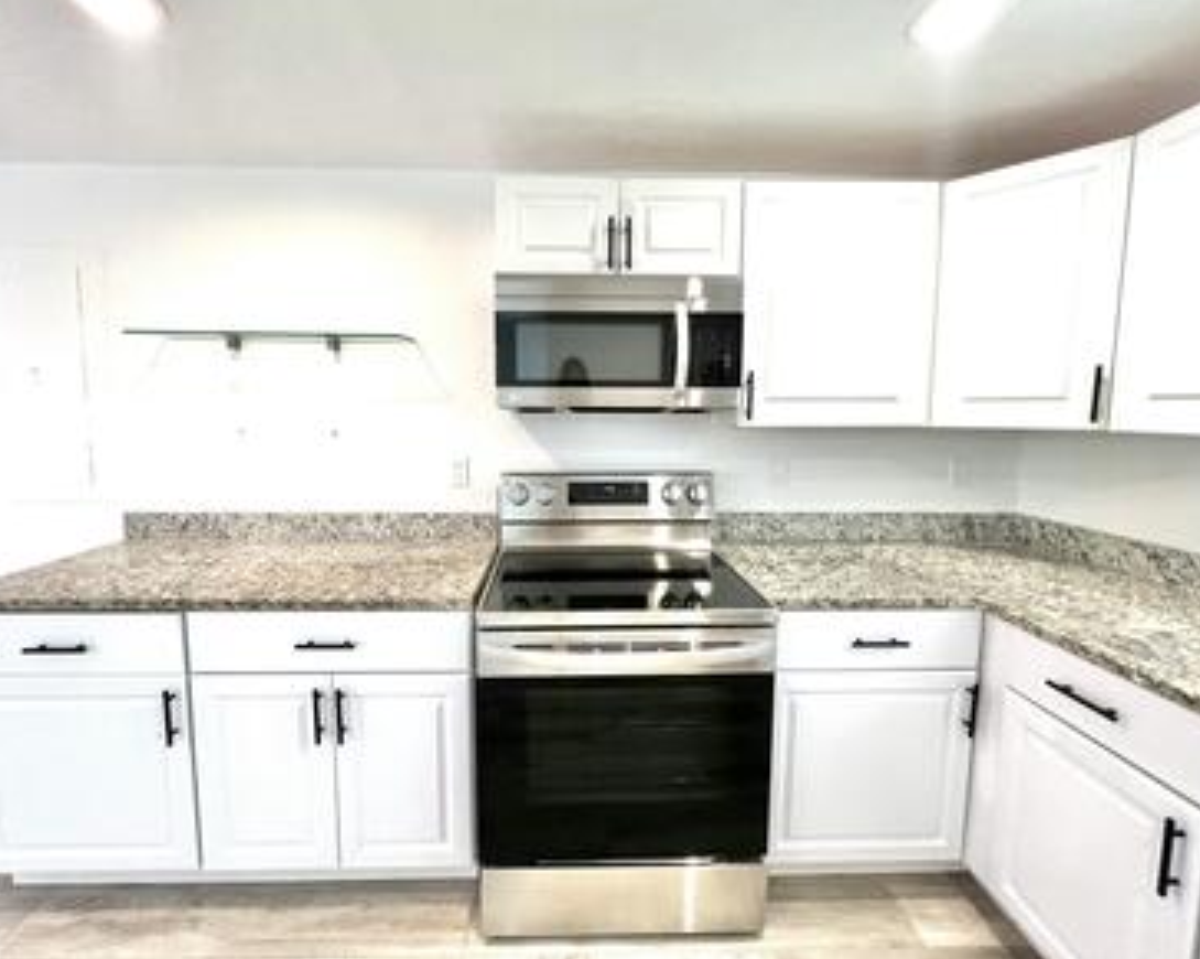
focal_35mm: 14
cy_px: 466
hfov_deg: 100.7
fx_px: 497
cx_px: 579
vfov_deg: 87.9
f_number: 1.8
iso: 200
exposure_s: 1/120
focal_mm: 1.57
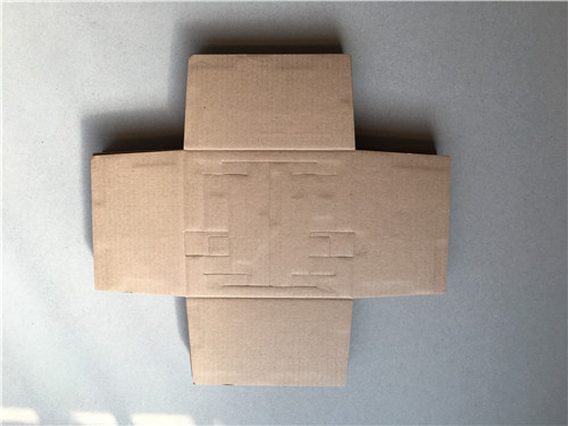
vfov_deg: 48.2
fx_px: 476
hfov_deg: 61.7
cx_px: 284
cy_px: 213
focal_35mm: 29
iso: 32
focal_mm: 4.15
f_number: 2.2
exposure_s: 1/100
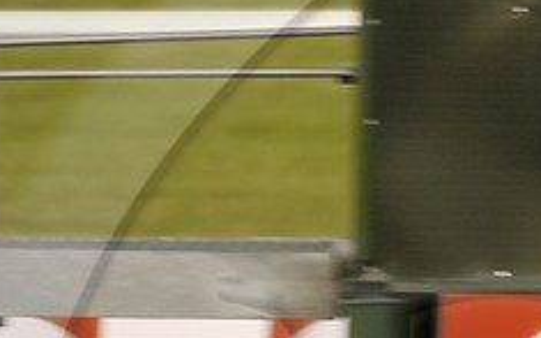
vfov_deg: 0.6
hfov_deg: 1.0
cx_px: 847
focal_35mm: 2078
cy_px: 658
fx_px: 30645
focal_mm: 200
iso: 100
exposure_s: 1/350
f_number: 3.2
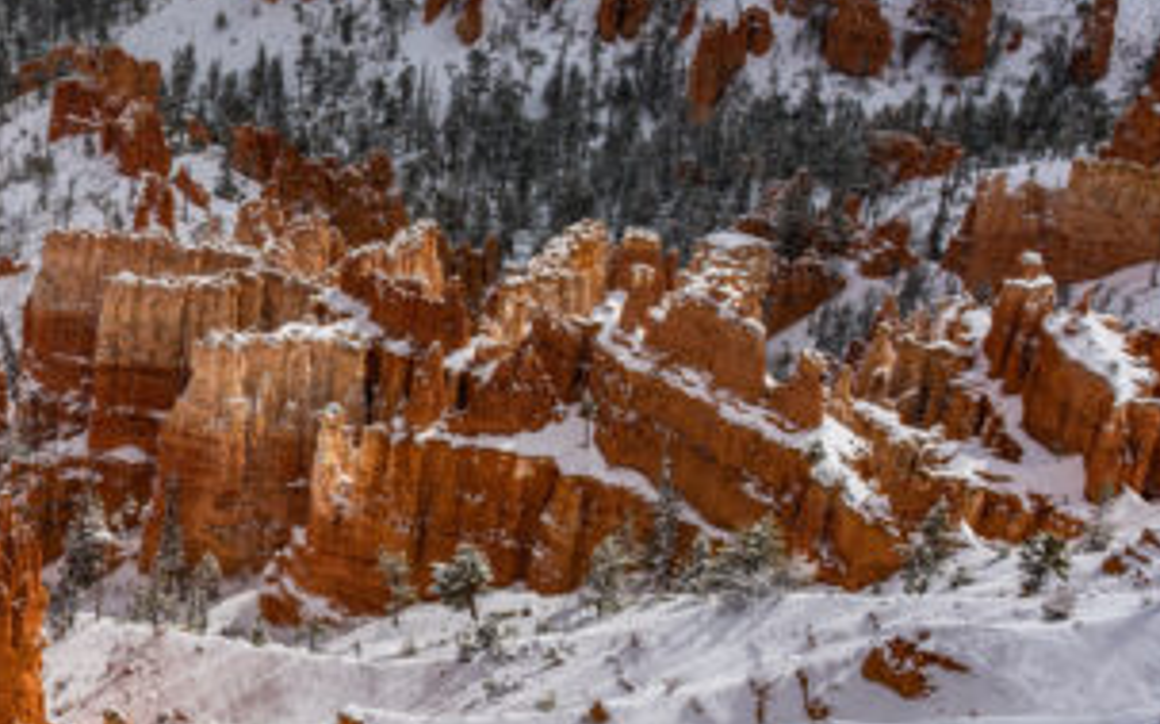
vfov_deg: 20.9
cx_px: -142
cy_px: 282
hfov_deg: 29.5
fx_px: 1959
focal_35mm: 62
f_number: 8
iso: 64
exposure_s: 1/640
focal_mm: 24
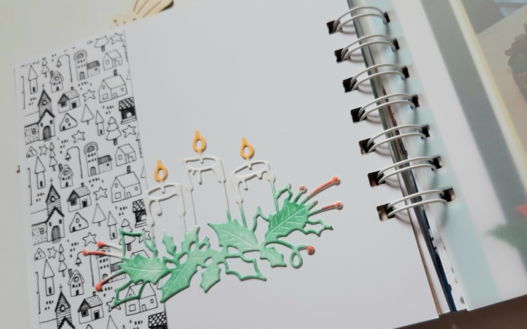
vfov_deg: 44.4
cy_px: 191
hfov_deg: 66.5
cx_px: 263
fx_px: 402
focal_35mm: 28
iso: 40
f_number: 1.7
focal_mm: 3.92
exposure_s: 1/50
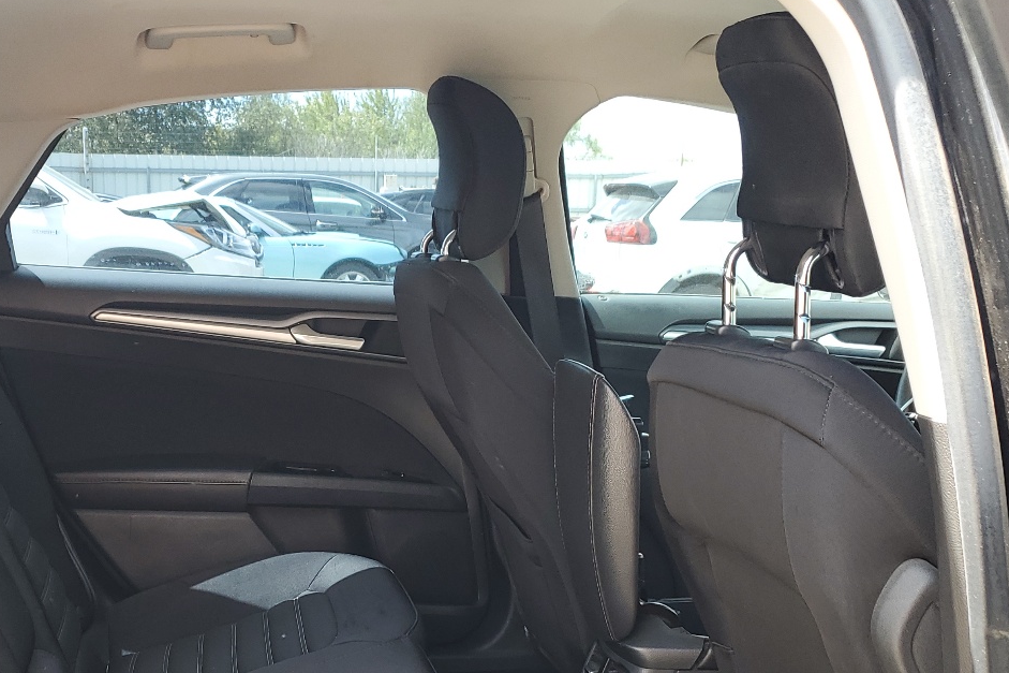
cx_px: 397
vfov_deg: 28.5
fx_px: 1289
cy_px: 561
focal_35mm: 46
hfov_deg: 42.5
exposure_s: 1/156
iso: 50
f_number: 1.5
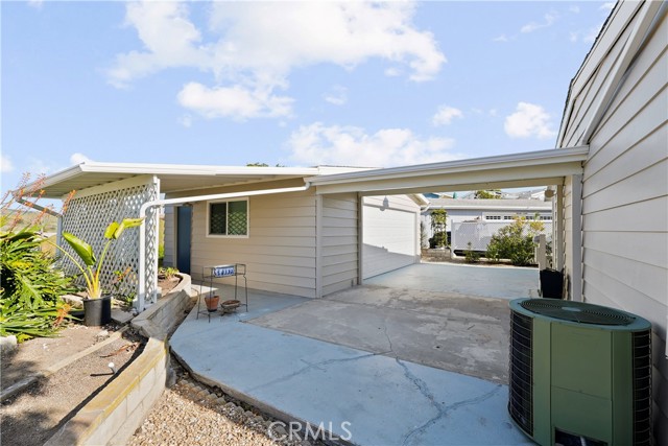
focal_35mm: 16
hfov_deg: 96.7
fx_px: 297
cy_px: 223
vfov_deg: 73.8
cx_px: 334
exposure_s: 1/200
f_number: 5
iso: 100
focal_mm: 16
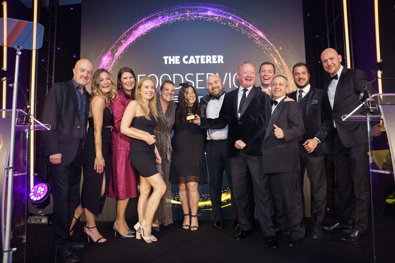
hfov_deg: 73.8
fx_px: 263
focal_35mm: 24
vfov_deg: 53.1
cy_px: 132
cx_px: 198
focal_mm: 24
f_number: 5.6
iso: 2000
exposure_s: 1/160
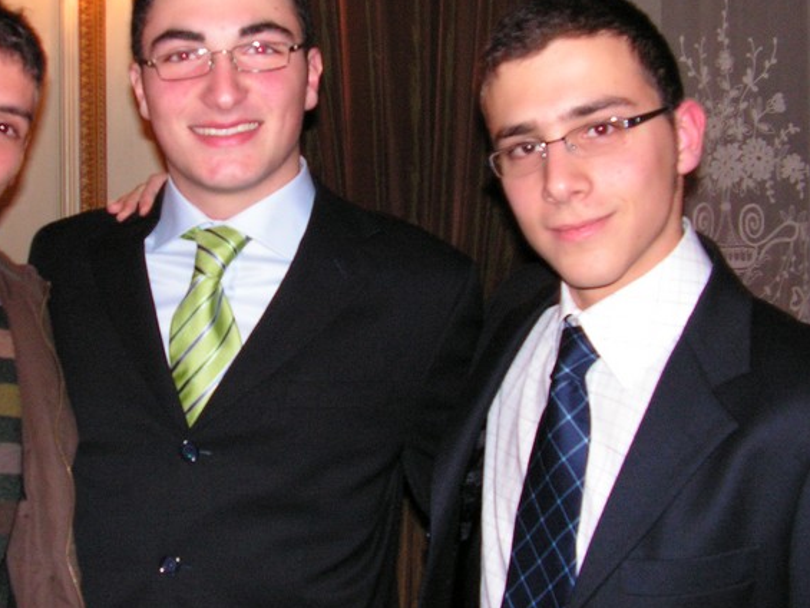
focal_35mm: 51
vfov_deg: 28.5
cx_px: 284
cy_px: 252
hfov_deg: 37.2
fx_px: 1194
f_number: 3.2
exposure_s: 1/40
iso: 200
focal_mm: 6
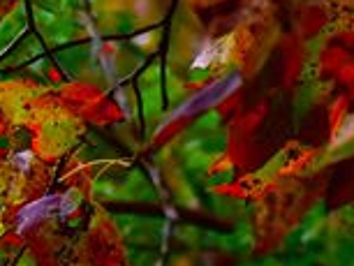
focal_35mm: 1095
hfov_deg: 1.8
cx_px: -338
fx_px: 11207
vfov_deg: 1.4
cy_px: 267
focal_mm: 116
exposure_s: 1/160
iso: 400
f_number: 6.3
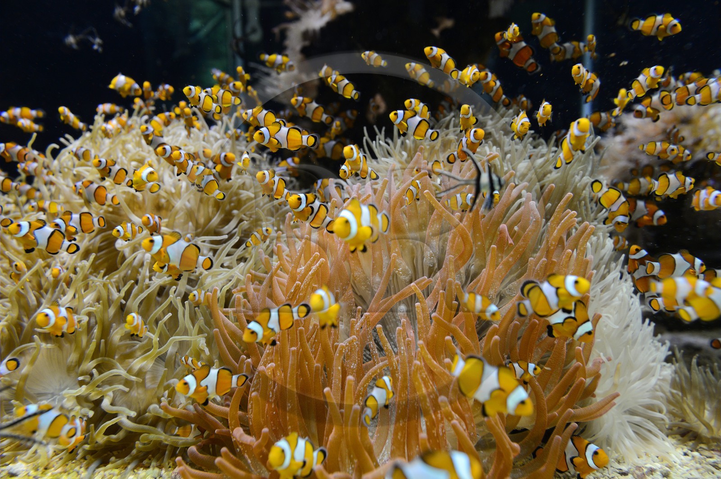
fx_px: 480
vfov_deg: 53.1
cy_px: 240
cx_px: 360
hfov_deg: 73.8
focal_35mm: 24
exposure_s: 1/100
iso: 1600
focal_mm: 24
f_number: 5.6
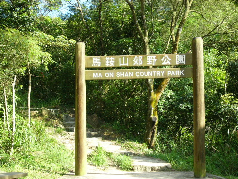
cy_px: 90
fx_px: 543
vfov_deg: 18.7
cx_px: 119
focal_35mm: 79
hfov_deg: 24.7
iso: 100
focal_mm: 13.1
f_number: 4.3
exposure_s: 1/125
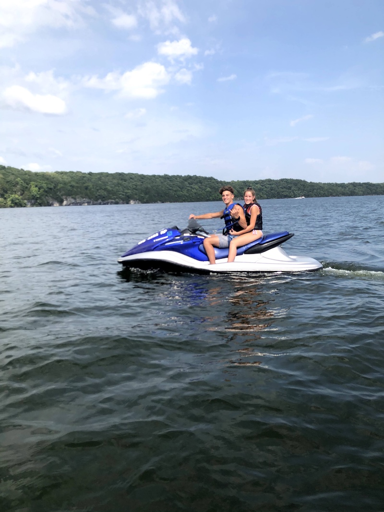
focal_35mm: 28
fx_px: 414
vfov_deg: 63.4
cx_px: 192
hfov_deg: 49.7
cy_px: 256
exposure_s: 1/1656
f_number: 1.8
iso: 20
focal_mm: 3.99
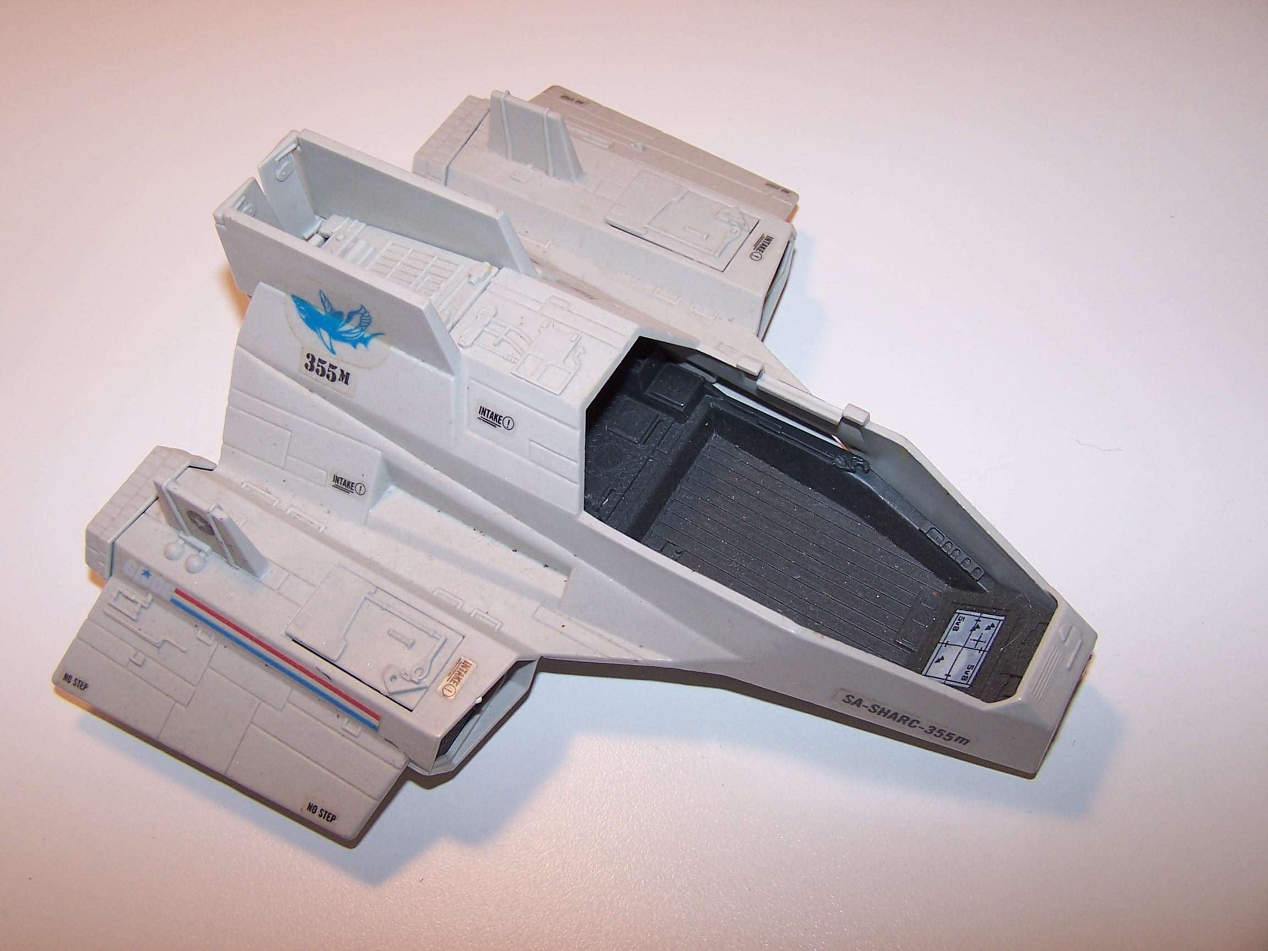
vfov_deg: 37.7
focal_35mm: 38
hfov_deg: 49.0
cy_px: 476
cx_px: 634
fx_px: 1392
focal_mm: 6.3
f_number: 2.8
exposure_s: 1/60
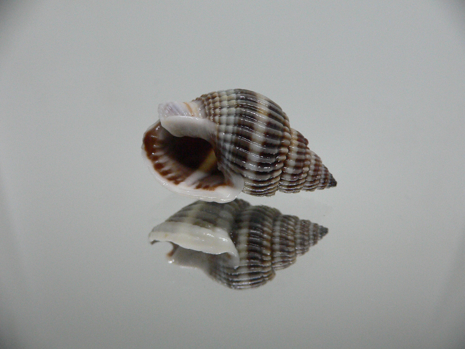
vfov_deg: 40.7
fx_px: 470
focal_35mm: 35
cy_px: 174
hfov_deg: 52.6
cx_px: 232
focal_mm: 4.6
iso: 200
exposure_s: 1/60
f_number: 2.8
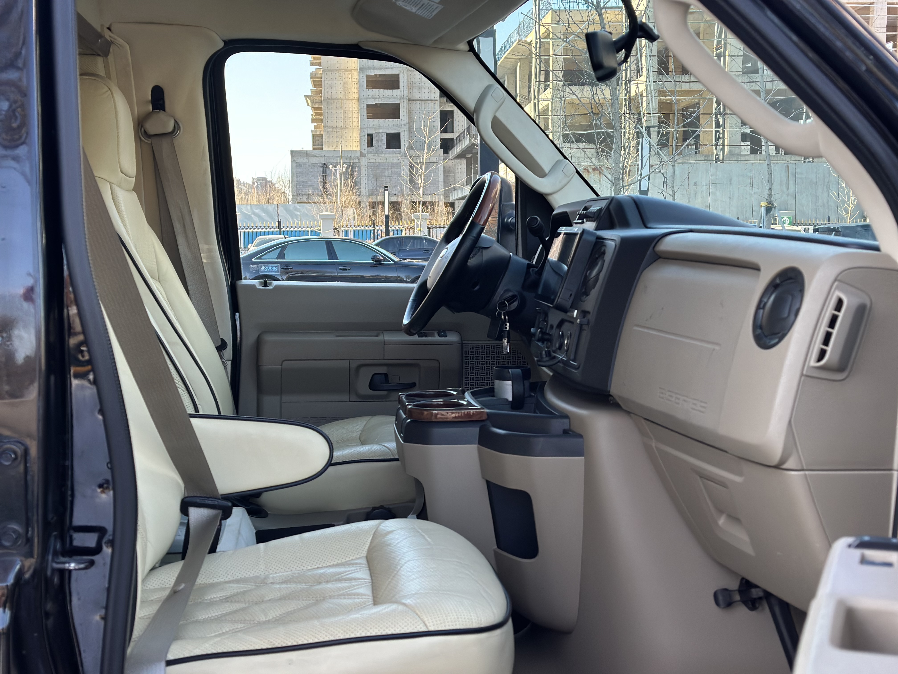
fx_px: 1245
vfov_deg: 30.3
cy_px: 337
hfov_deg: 39.7
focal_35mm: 48
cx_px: 449
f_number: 1.78
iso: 80
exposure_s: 1/631
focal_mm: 6.86
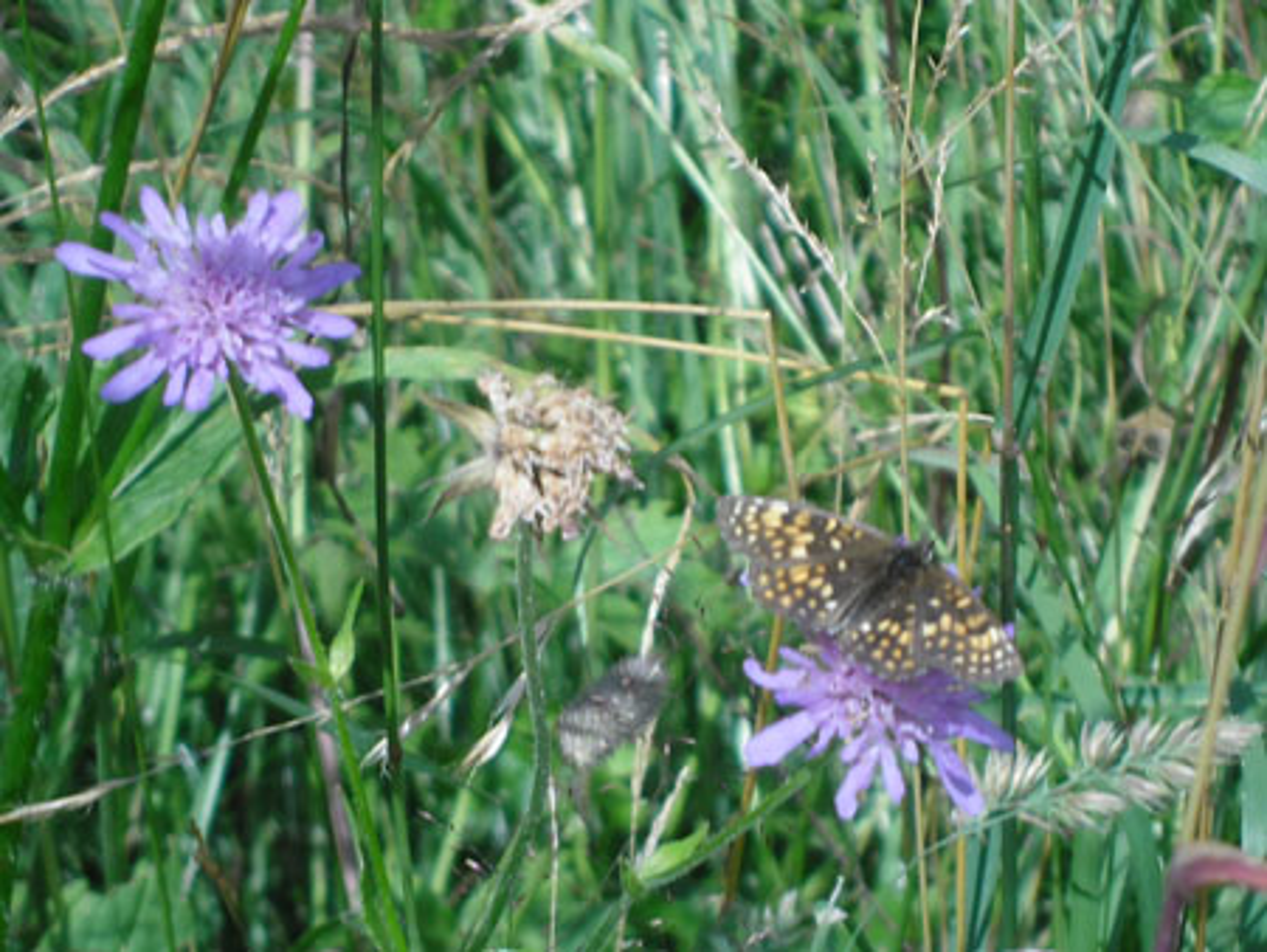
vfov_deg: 11.0
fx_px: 4944
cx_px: 634
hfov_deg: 14.6
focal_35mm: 135
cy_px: 476
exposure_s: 1/234
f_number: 5.9
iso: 80
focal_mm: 24.5
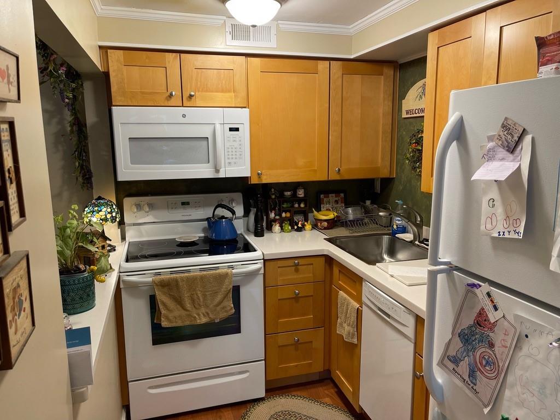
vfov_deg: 53.1
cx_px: 280
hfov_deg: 67.3
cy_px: 210
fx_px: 421
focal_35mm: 26
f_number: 1.6
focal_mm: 5.1
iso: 100
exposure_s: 1/60
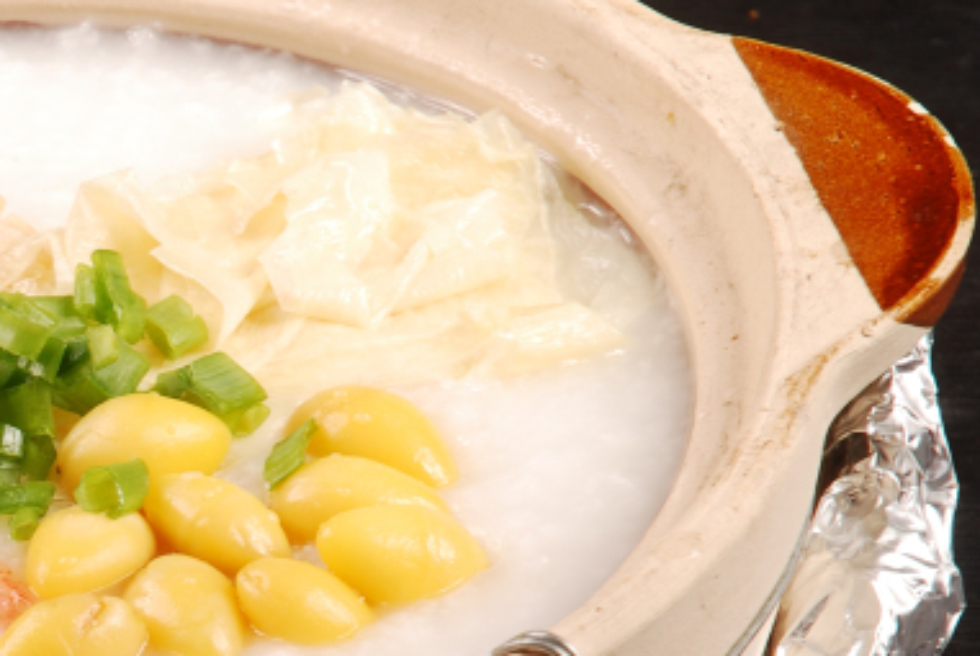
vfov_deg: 4.9
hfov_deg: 7.2
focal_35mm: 282
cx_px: -311
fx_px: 7685
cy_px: 711
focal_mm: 70
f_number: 11
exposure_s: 1/125
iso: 100
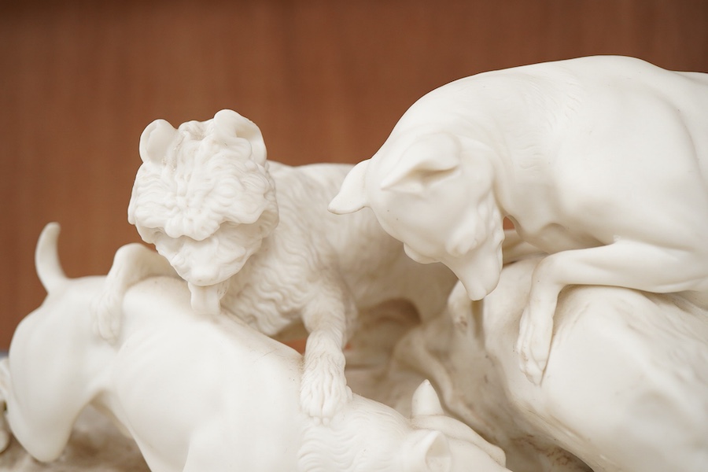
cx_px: 354
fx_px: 885
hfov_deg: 43.6
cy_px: 236
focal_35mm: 45
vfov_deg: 29.9
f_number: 7.1
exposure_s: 1/125
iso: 1250
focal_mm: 30
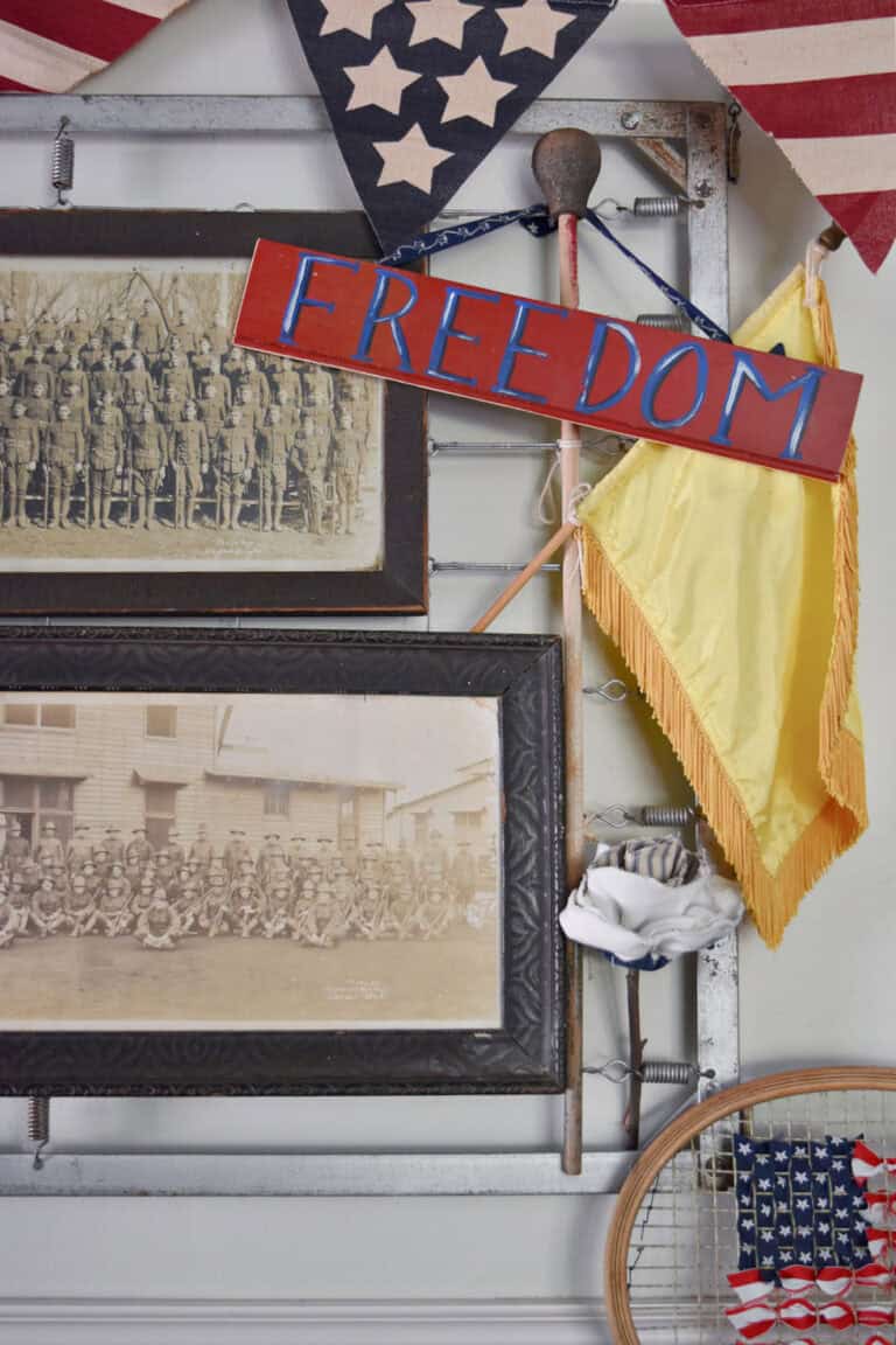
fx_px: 1680
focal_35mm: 45
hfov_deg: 29.9
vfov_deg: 43.6
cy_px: 672
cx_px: 448
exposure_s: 1/60
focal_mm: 30
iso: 800
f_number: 4.2
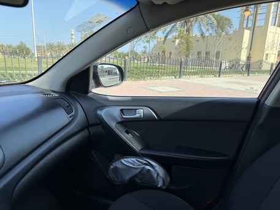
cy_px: 105
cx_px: 140
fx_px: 194
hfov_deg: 71.6
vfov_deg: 56.8
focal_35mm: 24
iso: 80
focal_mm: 6.76
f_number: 1.78
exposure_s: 1/1250
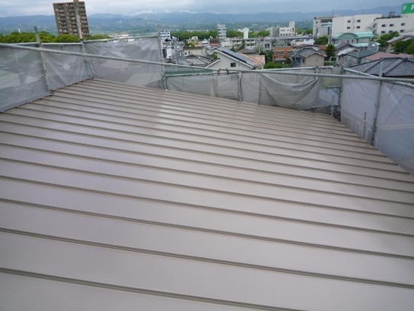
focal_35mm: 26
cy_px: 161
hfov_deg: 67.3
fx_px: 311
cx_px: 213
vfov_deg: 53.1
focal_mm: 4.4
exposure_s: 1/640
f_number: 4
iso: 100
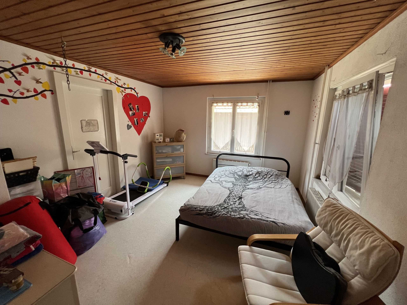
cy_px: 152
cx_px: 204
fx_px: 153
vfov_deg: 89.9
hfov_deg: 106.2
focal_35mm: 13
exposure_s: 1/99
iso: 160
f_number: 1.8
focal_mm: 1.57
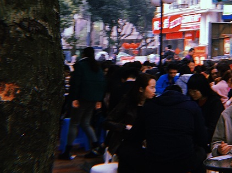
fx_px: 589
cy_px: 16
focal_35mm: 88
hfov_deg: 20.5
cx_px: 295
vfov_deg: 16.5
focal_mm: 4.15
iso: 32
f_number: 2.2
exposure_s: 1/127
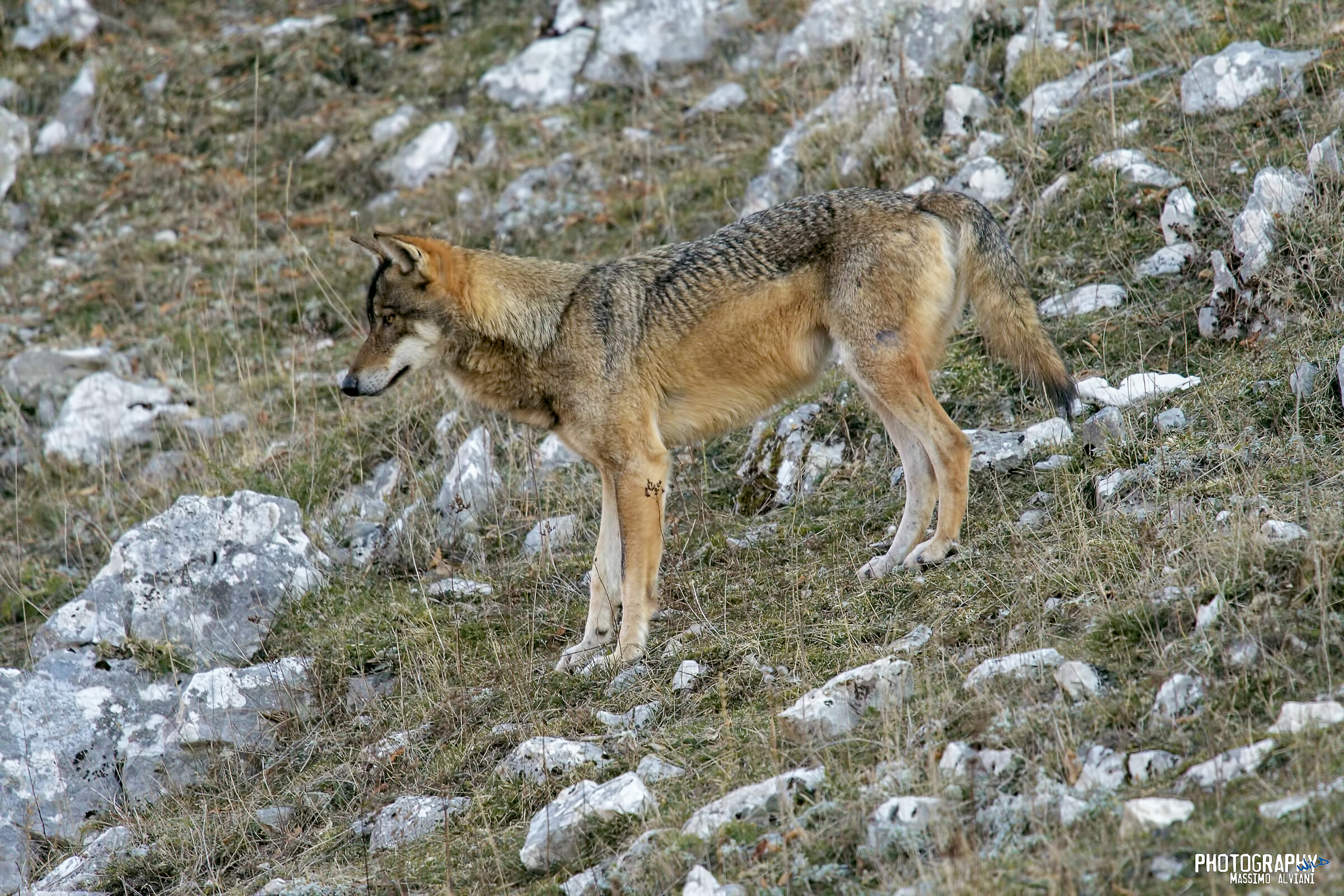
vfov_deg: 2.2
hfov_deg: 3.3
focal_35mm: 630
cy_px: 448
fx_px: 23518
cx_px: 672
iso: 5000
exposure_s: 1/1000
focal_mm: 420
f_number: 5.6
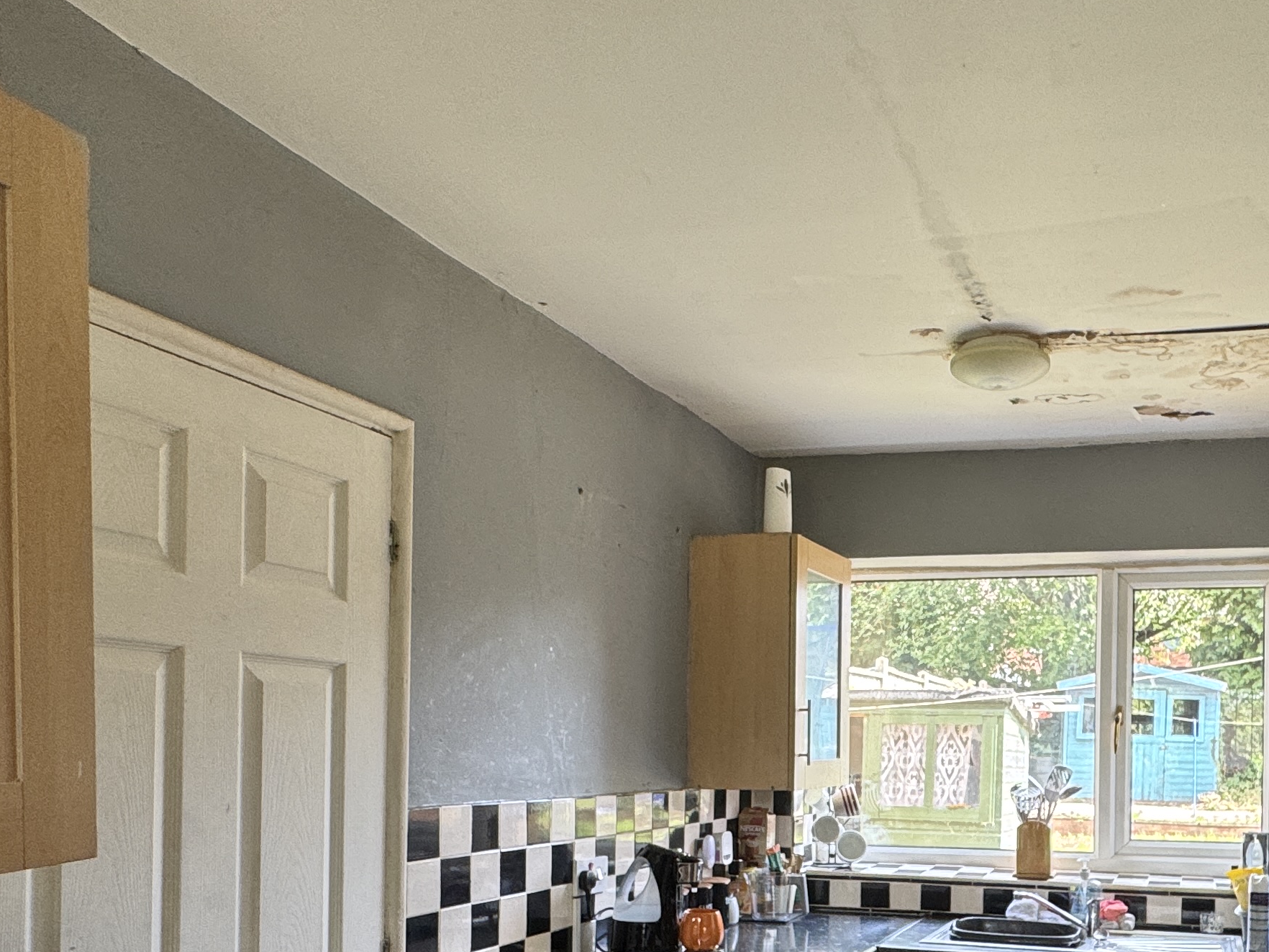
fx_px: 1173
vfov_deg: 42.4
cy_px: 746
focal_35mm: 32
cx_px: 911
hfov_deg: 54.8
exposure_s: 1/99
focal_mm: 2.22
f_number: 2.2
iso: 100
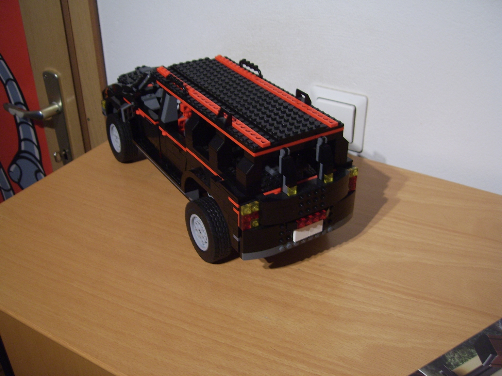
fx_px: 551
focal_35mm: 38
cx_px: 251
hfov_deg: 49.0
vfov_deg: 37.7
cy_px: 188
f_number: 2.8
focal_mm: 7.8
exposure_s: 1/13
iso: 100
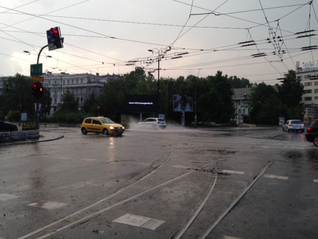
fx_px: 303
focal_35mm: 33
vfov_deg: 42.9
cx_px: 159
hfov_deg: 55.4
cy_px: 120
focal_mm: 4.12
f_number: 2.4
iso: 80
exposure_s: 1/120
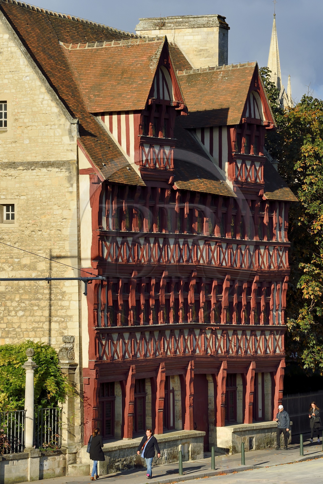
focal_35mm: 155
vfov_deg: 13.2
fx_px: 2086
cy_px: 242
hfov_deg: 8.9
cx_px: 162
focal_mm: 155
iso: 200
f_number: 11
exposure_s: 1/250
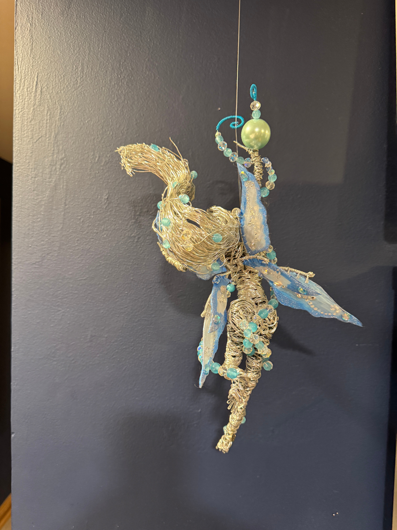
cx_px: 198
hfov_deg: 56.8
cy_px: 265
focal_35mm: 24
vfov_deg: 71.6
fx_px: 367
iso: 800
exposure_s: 1/60
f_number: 1.78
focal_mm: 6.76
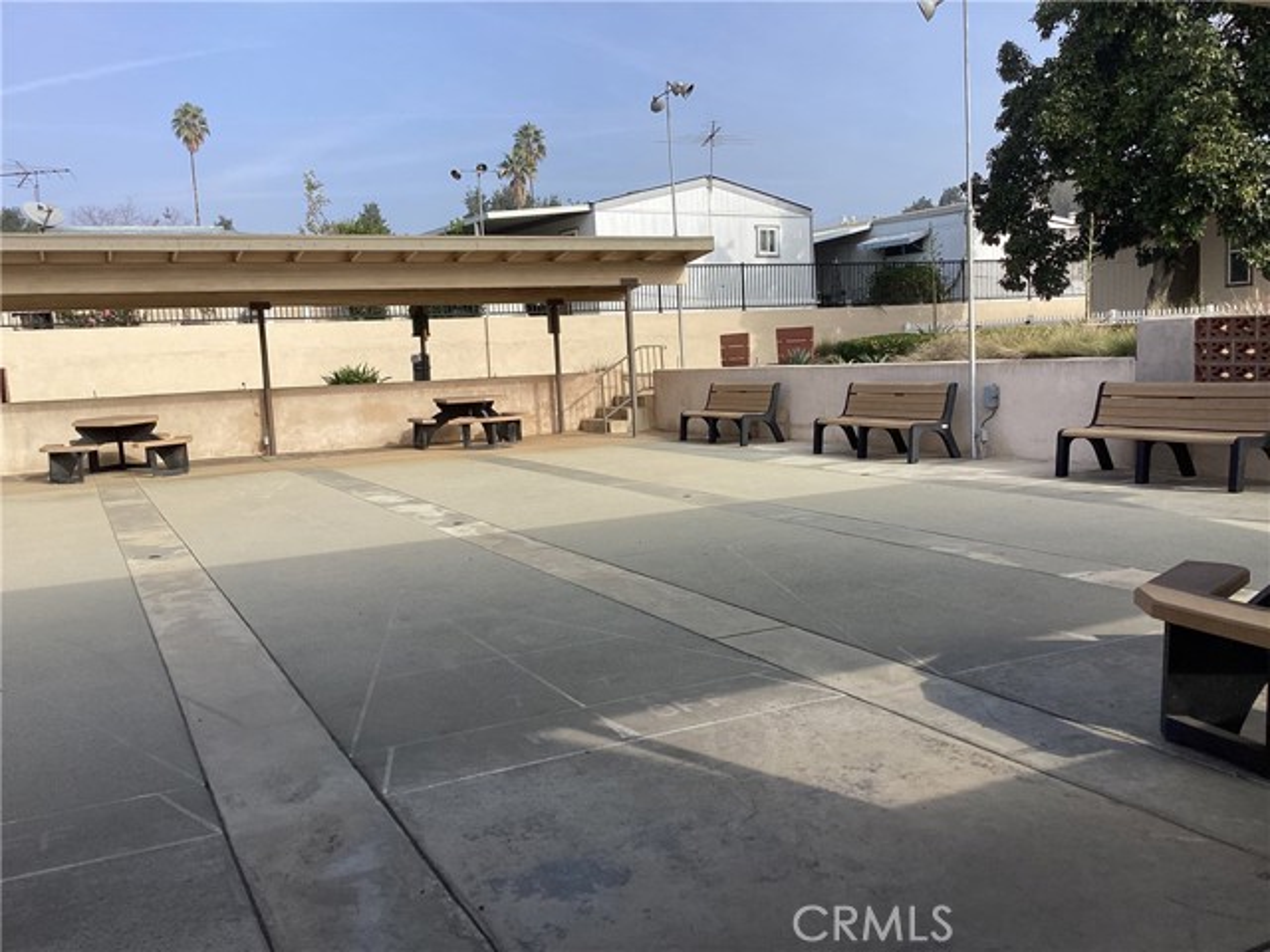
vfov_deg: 45.4
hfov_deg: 58.4
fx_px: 1137
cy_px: 476
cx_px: 635
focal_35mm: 31
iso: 25
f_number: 2.4
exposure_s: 1/981
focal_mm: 3.3
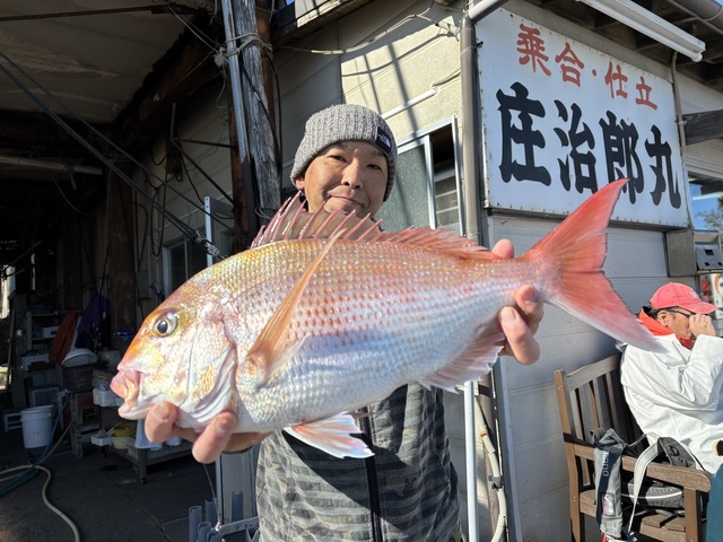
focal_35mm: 26
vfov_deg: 53.1
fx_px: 543
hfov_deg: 67.3
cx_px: 362
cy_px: 271
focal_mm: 5.96
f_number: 1.6
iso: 50
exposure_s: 1/2451
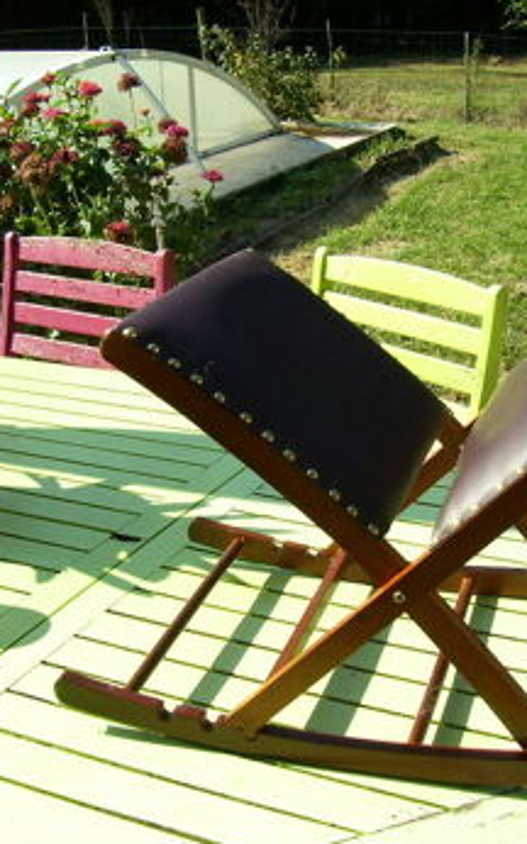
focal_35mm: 50
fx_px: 1150
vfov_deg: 40.3
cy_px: 410
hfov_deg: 25.6
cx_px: 361
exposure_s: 1/250
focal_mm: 5.6
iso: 80
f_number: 4.8
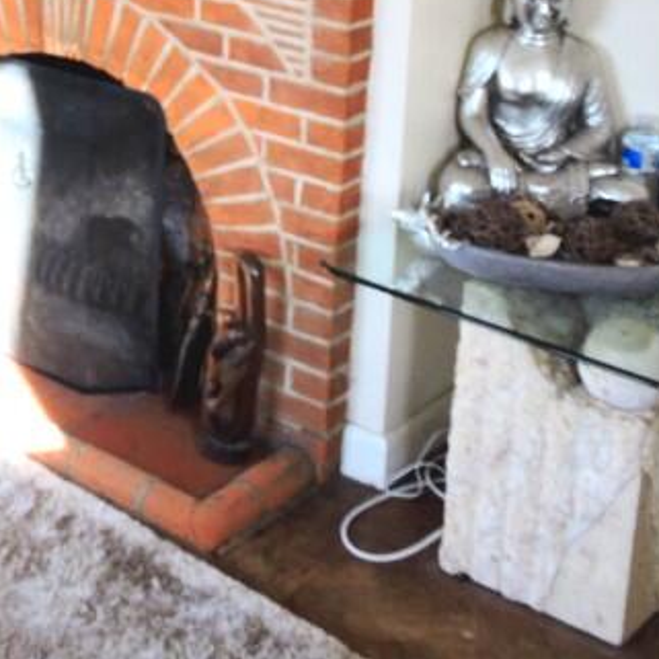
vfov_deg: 20.5
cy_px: -127
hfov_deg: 20.7
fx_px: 1702
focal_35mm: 79
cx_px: -101
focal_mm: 5
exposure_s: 1/30
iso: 100
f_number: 3.5
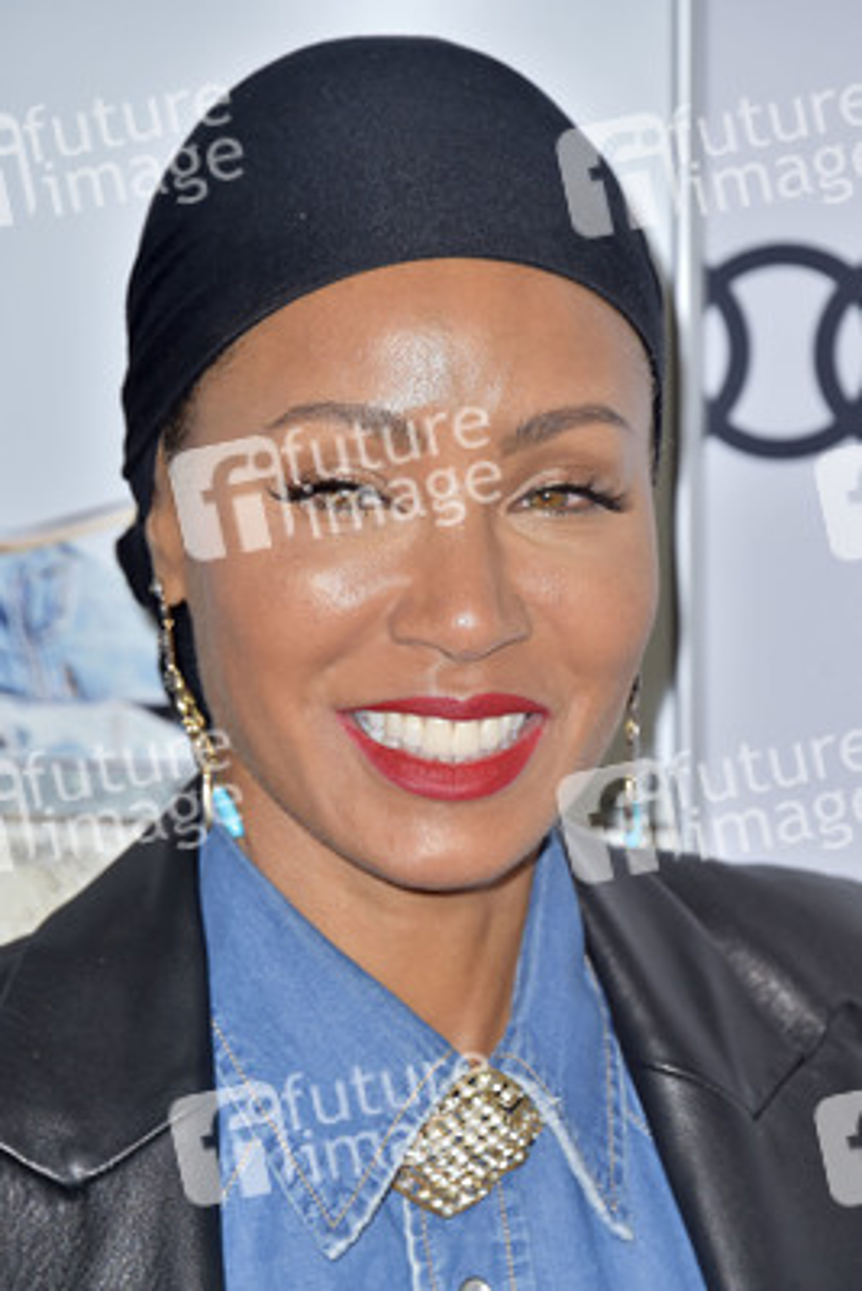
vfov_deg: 8.2
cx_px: 431
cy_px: 646
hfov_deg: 5.5
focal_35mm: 250
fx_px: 8971
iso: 500
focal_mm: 250
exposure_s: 1/250
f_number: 7.1
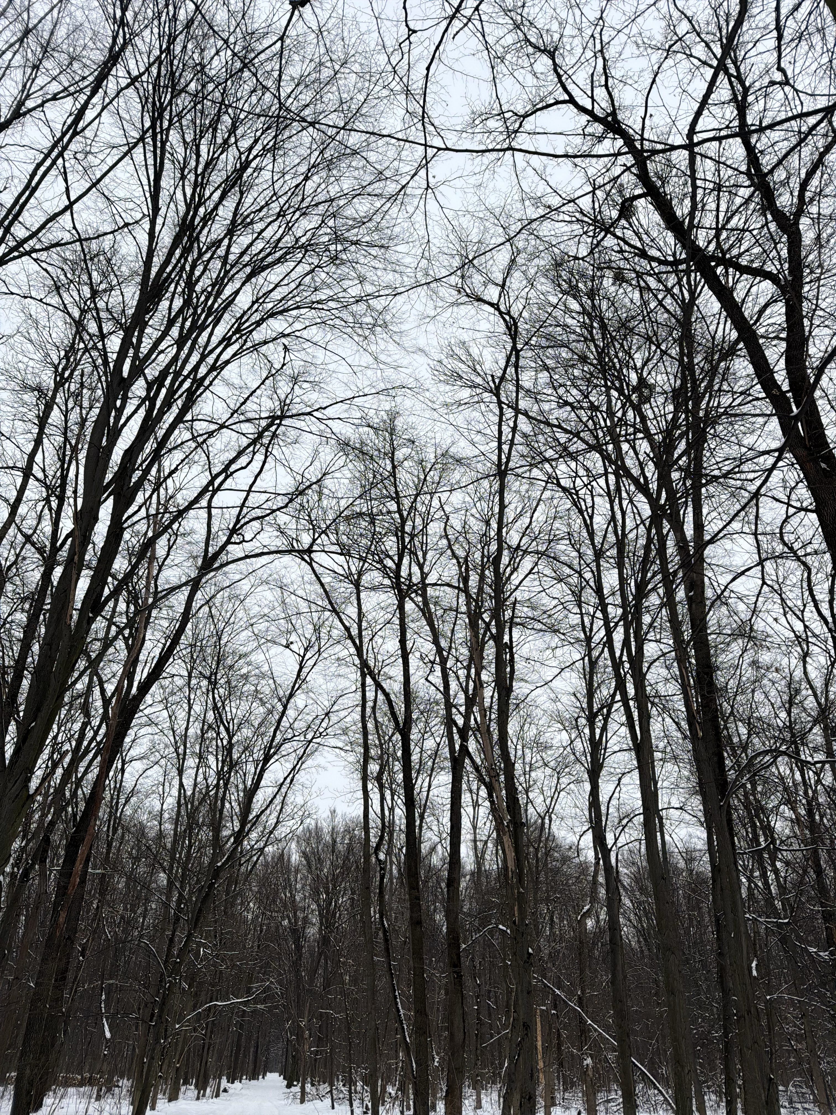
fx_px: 773
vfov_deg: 71.6
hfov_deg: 56.8
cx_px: 418
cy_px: 558
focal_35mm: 24
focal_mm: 6.76
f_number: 1.78
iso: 80
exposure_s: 1/5319
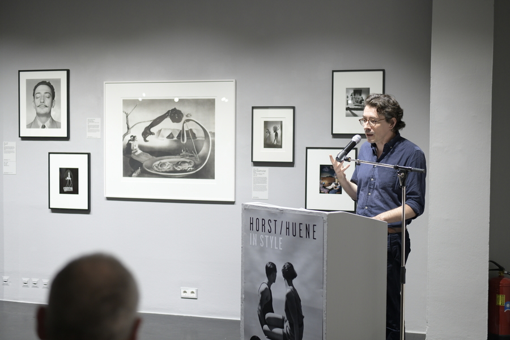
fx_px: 708
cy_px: 170
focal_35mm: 50
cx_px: 255
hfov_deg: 39.6
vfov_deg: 27.0
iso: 1250
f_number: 2.8
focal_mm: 50
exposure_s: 1/320
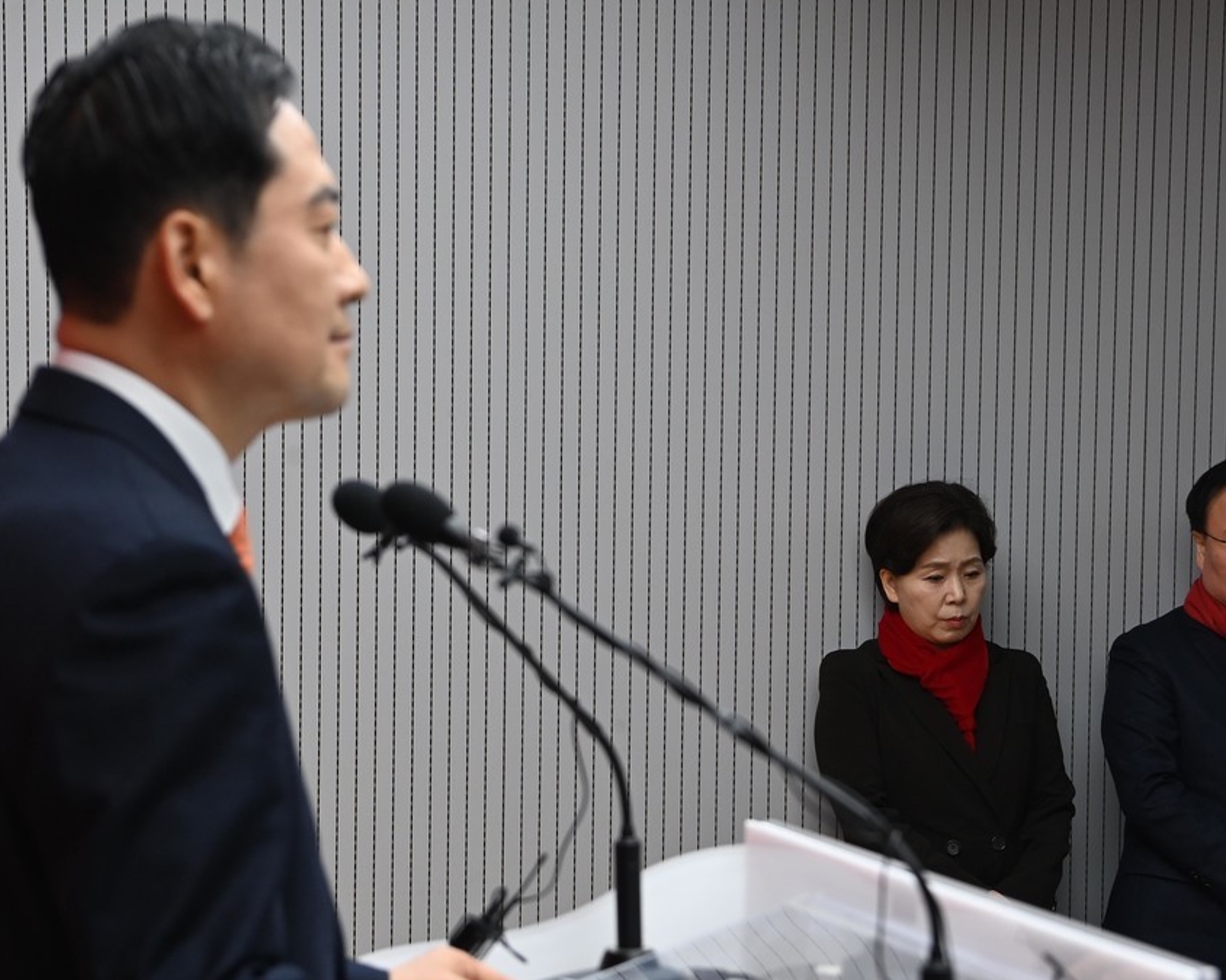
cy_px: 658
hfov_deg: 17.6
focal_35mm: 109
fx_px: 3955
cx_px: 686
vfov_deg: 14.1
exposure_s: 1/320
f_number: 6.3
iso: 1000
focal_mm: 70
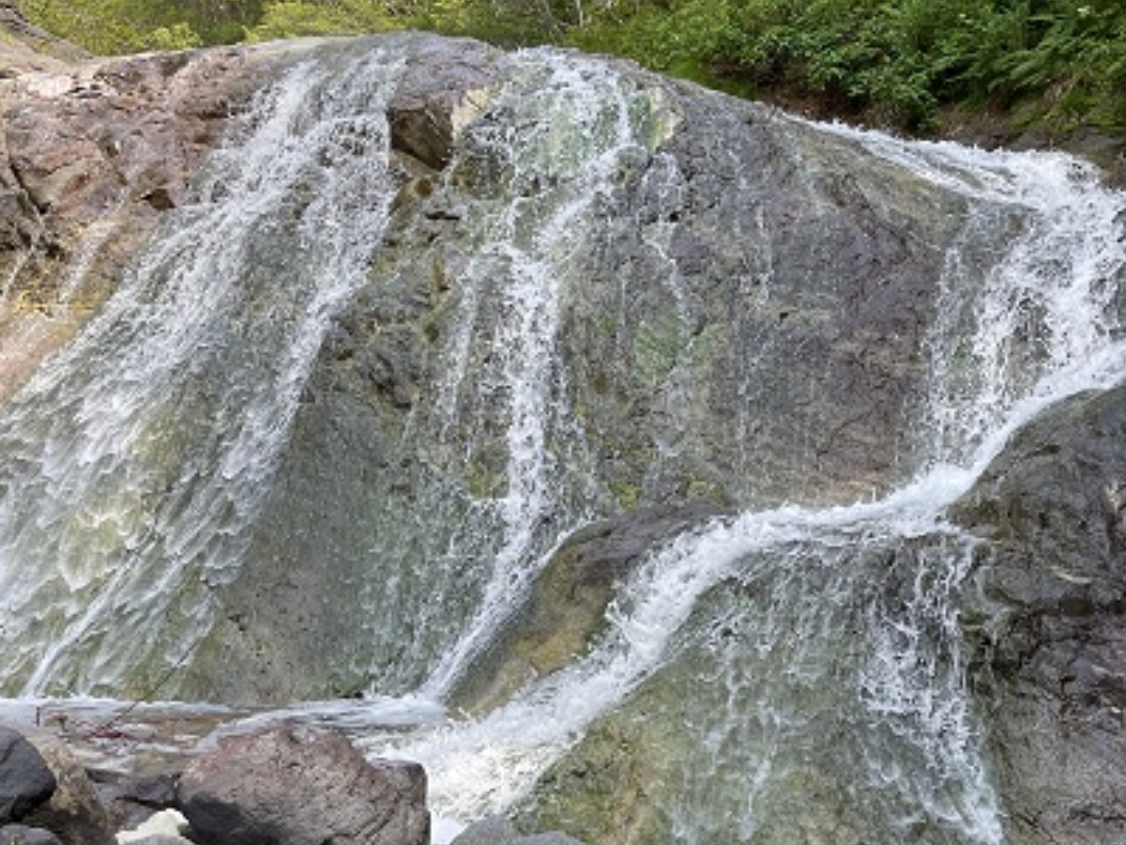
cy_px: 442
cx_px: 718
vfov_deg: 36.8
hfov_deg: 47.3
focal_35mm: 39
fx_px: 1269
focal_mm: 4.2
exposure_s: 1/445
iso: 32
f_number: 1.6
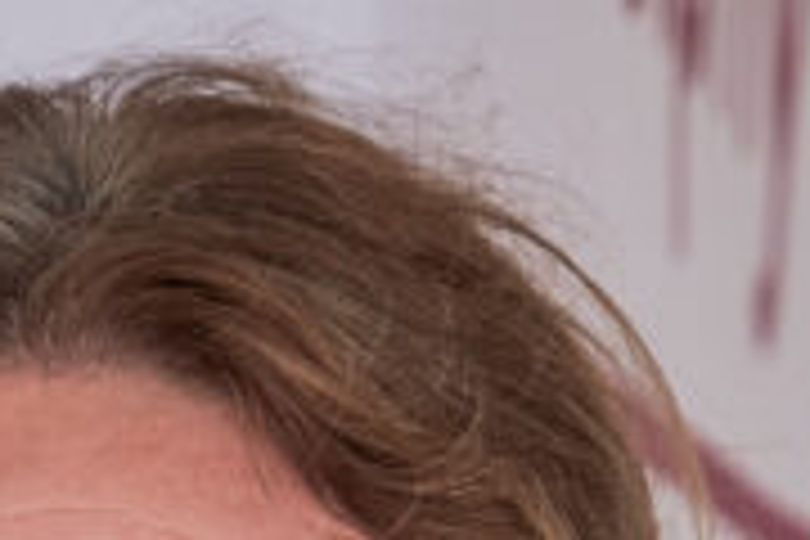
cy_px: 1044
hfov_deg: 5.7
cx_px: -274
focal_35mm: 362
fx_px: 8144
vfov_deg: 3.8
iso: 400
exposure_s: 1/250
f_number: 5.6
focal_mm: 56.5
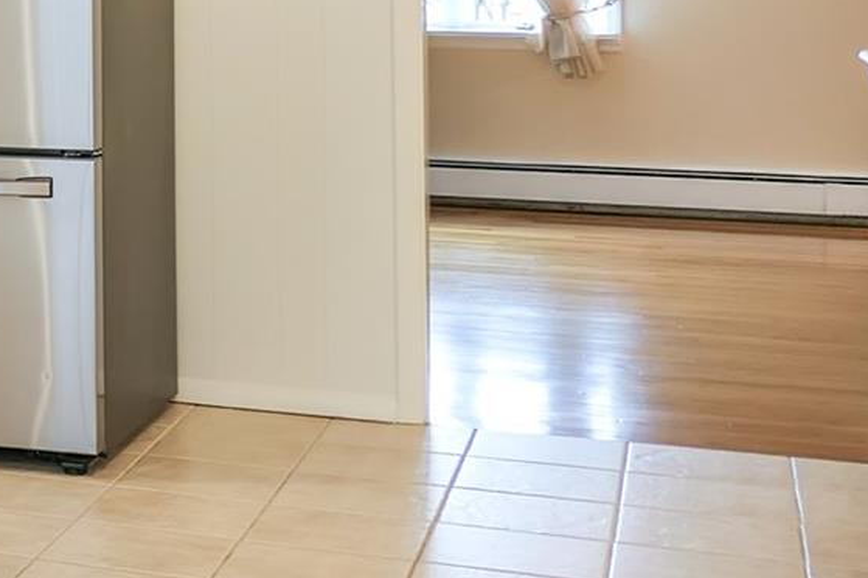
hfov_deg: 18.6
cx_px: -643
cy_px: -64
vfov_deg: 15.1
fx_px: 2120
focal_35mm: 88
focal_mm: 8.8
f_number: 1.4
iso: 125
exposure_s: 1/100
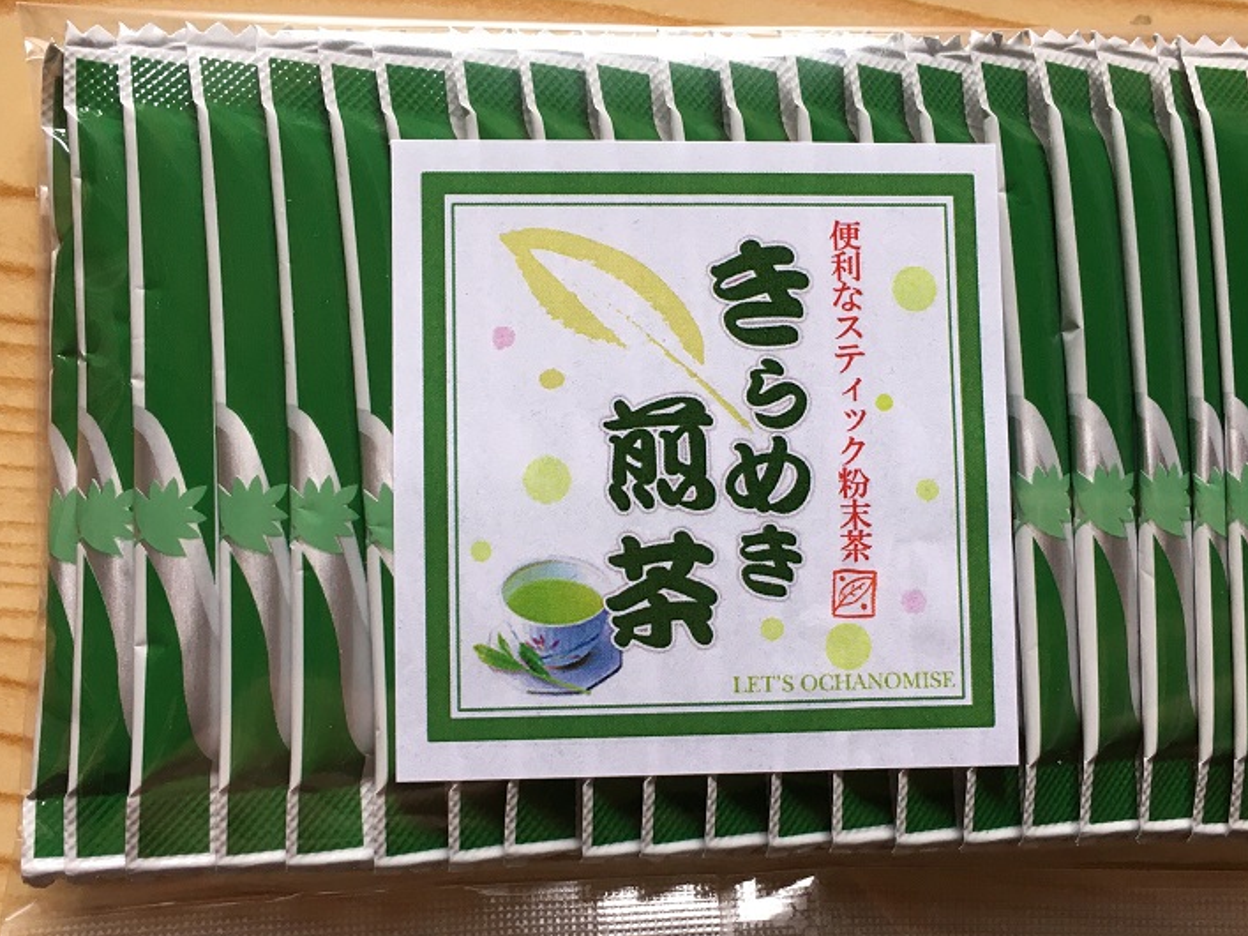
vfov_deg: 35.0
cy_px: 547
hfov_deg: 45.8
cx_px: 664
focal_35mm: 41
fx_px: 1478
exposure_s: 1/30
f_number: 2.2
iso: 25
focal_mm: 4.15
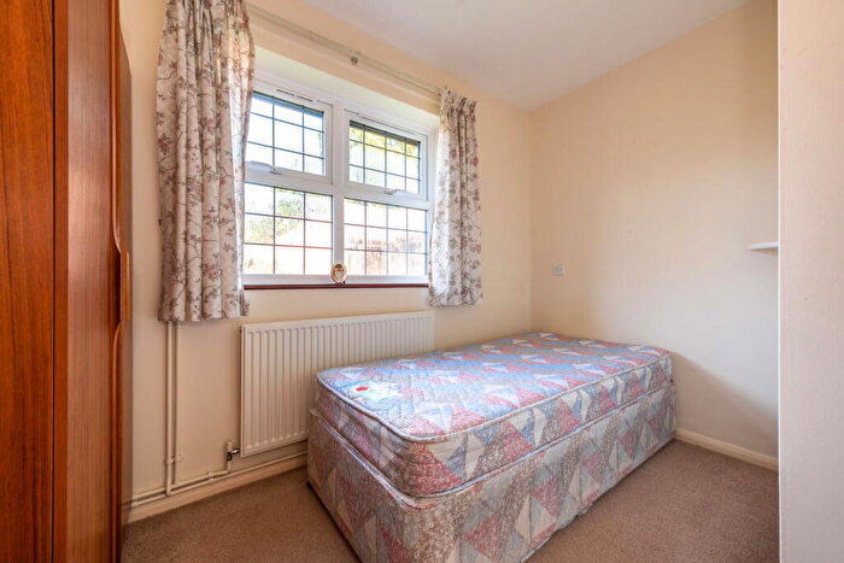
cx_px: 422
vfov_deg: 81.2
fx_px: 328
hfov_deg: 104.2
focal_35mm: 14
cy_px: 282
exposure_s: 1/2.5
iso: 100
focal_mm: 14
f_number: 13
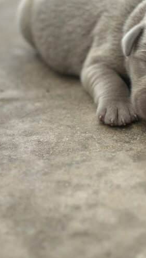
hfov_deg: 11.3
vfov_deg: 19.9
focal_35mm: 107
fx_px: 735
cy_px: 74
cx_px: 125
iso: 100
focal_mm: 6.86
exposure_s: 1/2667
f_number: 1.78
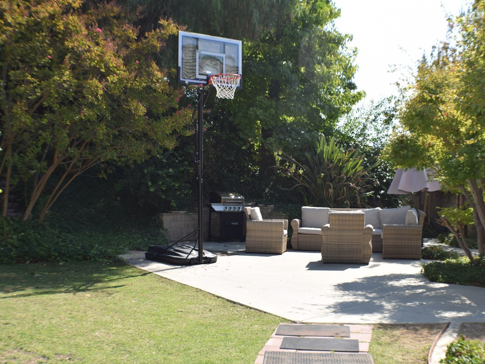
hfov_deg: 29.4
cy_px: 180
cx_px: 264
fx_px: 925
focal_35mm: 66
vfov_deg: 22.3
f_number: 7.1
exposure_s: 1/200
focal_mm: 40
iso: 100
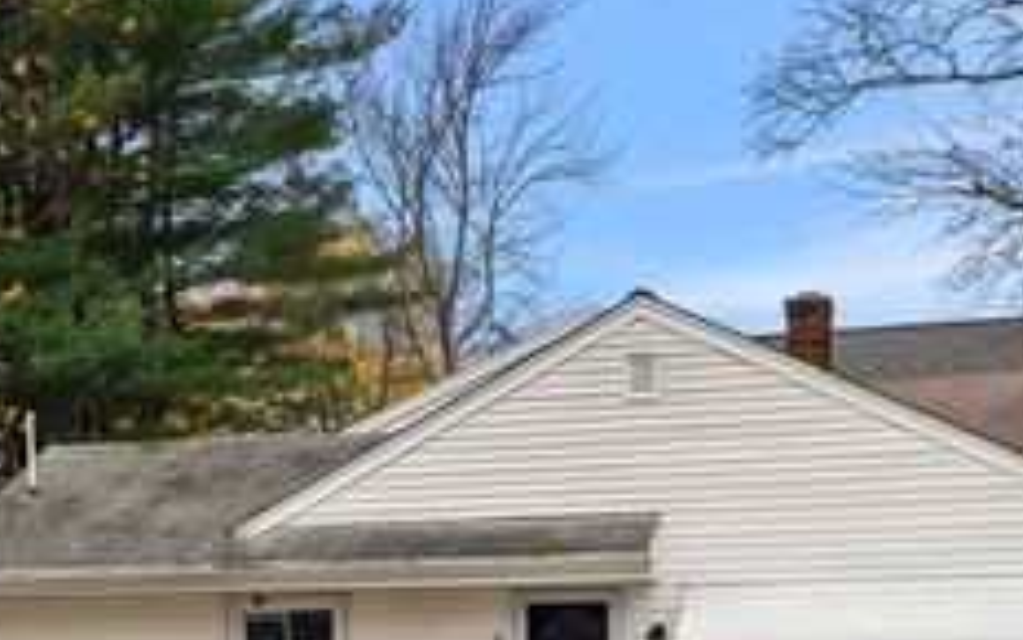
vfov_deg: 16.6
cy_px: 638
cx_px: 326
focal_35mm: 77
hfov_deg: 26.6
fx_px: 2147
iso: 320
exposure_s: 1/25
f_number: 8
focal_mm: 35
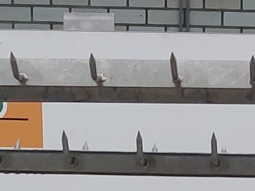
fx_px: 1473
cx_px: 261
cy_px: 552
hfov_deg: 9.8
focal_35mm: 200
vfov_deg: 6.8
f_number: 1.8
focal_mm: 4
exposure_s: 1/50
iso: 64
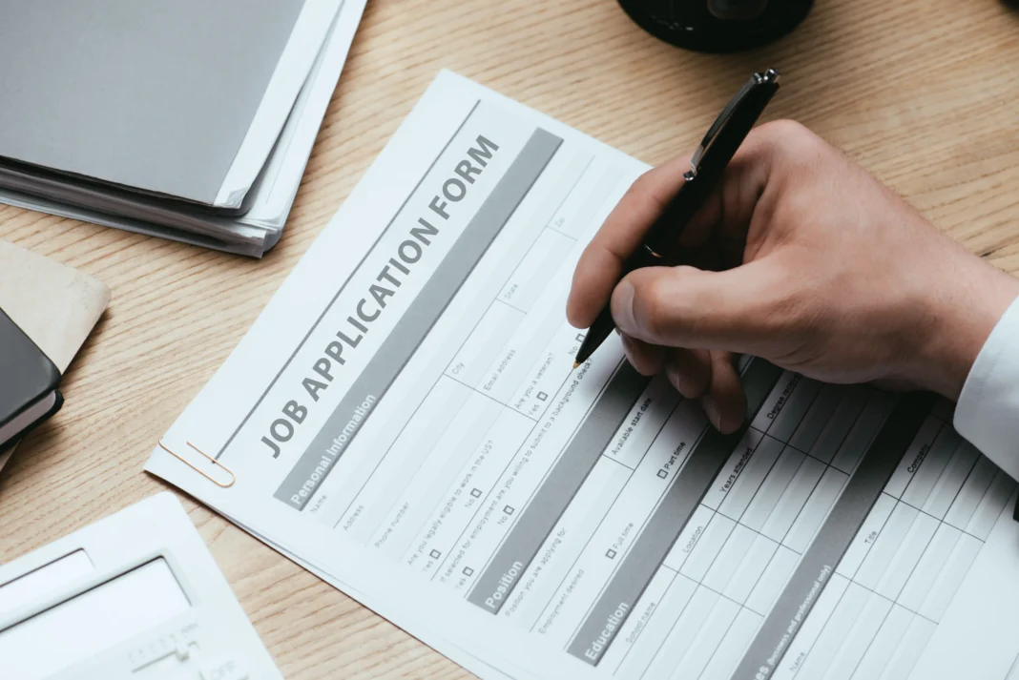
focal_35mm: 105
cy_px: 340
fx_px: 2973
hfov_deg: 19.4
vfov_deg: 13.1
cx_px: 510
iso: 100
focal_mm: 105
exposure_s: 1/200
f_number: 8
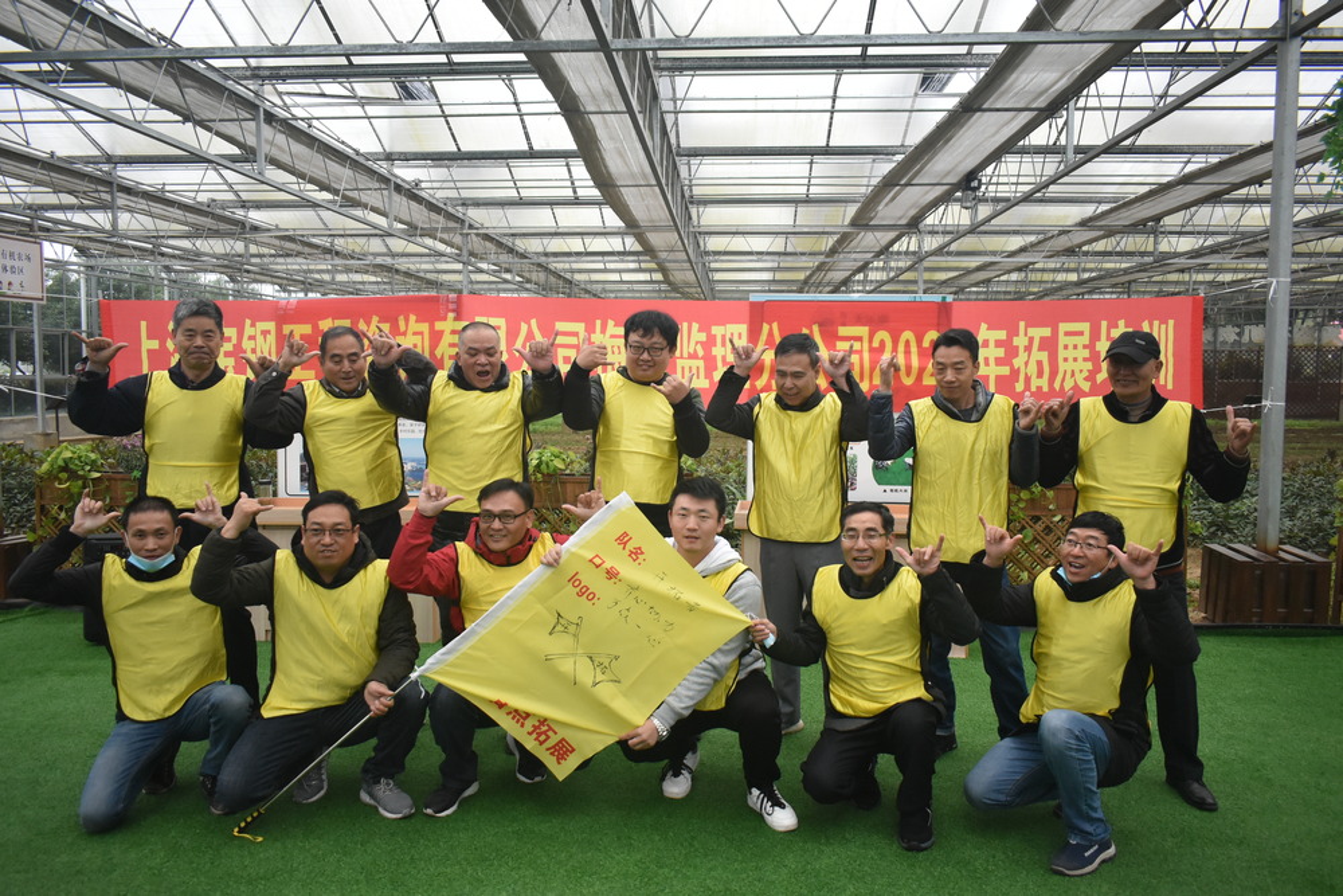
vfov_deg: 47.9
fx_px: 1007
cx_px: 672
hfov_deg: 67.4
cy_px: 448
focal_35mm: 27
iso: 1400
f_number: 3.5
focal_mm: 18
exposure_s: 1/500
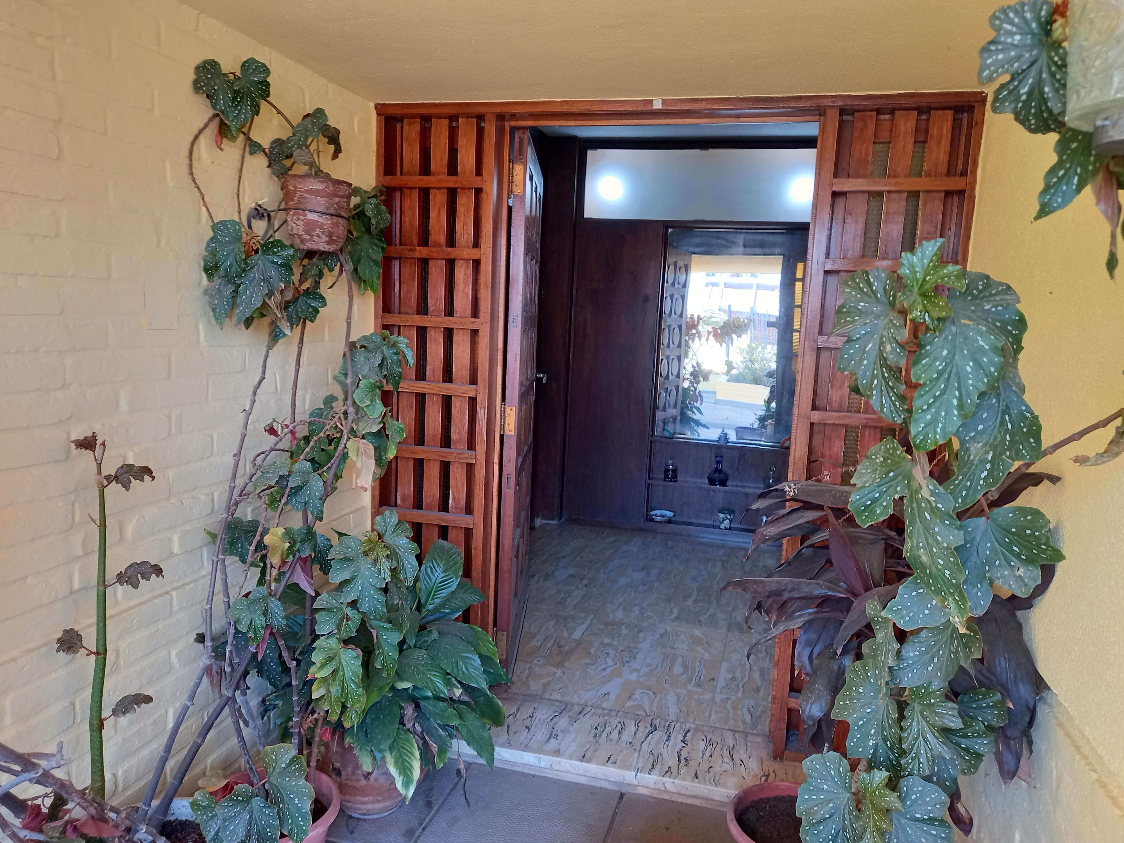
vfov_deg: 54.9
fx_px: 812
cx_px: 562
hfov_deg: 69.4
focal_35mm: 25
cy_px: 422
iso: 100
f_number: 2
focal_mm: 4.6
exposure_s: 1/50
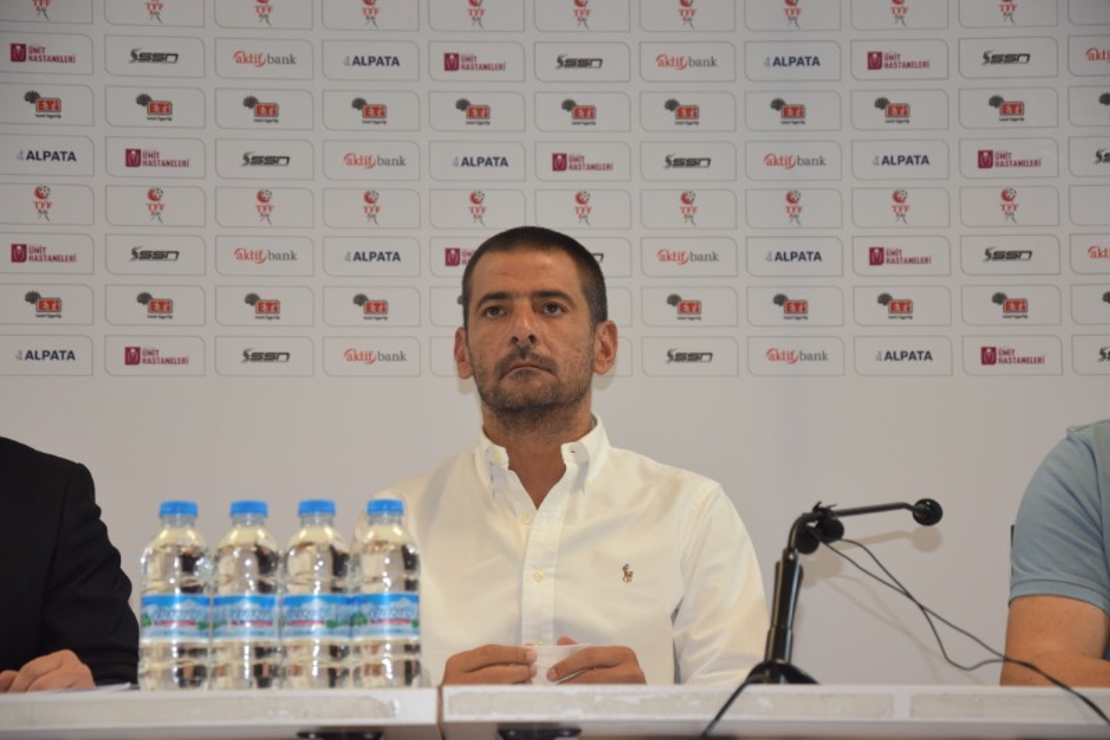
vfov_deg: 12.2
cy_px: 370
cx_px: 555
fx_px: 3468
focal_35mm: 112
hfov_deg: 18.2
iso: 800
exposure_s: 1/100
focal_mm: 75
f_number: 5.3
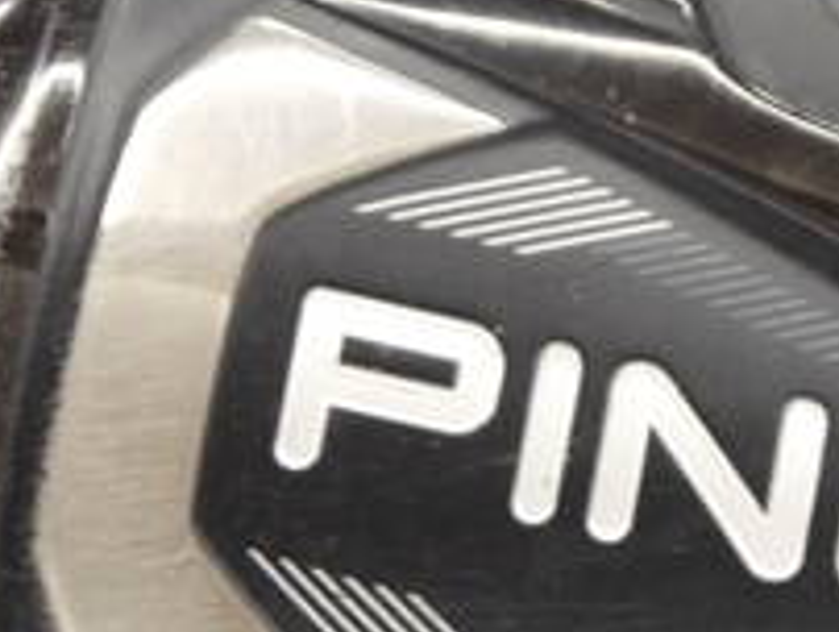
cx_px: 540
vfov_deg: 5.6
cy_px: 570
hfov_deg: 7.4
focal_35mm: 266
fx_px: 6455
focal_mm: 42
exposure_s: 1/60
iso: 800
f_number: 5.6
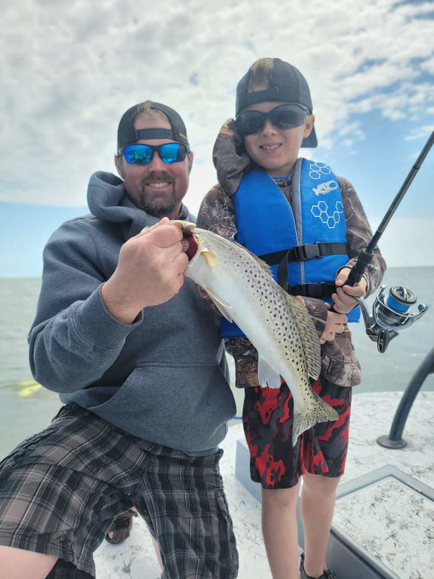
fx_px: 401
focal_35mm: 24
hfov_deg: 56.8
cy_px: 290
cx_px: 217
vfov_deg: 71.6
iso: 16
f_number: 1.8
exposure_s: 1/688
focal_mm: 6.7
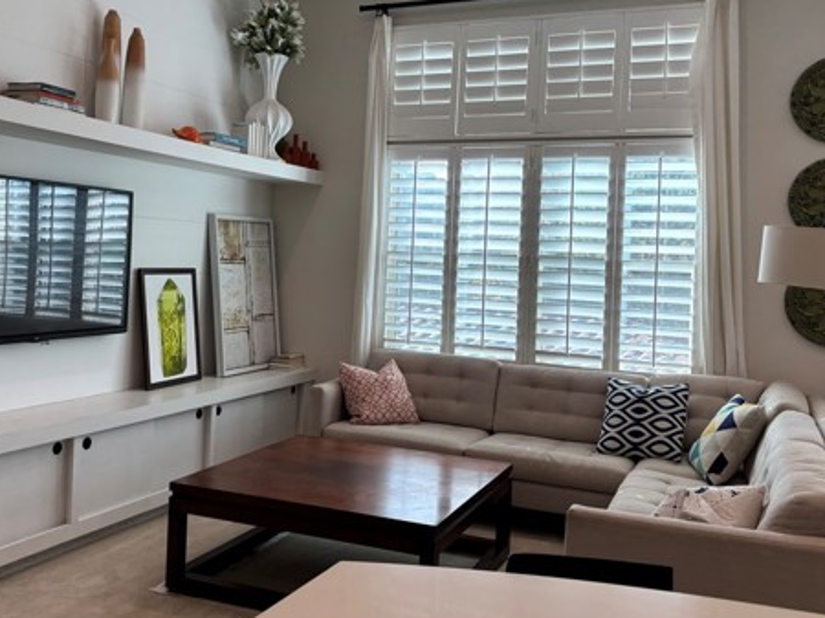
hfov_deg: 50.0
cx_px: 354
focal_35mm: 37
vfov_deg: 38.4
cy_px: 231
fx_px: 881
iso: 50
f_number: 1.6
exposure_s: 1/231
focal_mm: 5.96
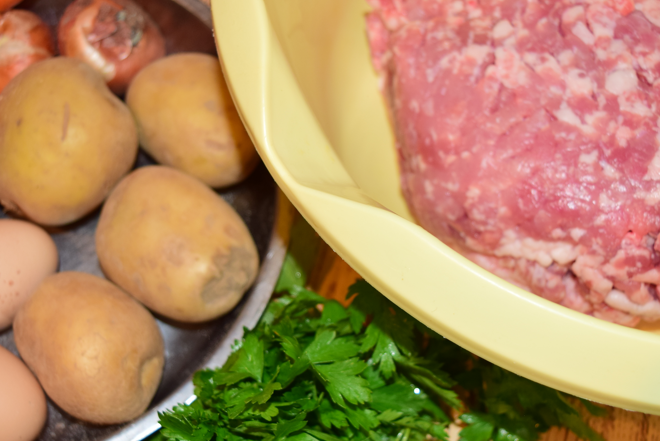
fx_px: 1082
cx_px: 316
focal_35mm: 59
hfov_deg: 33.9
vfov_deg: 23.0
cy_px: 244
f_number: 4
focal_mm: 24
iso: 200
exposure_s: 1/60
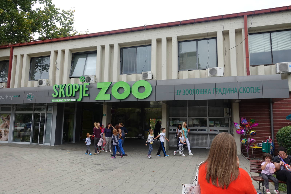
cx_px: 146
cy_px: 97
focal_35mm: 24
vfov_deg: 53.1
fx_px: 194
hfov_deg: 73.7
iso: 125
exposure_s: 1/125
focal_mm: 8.8
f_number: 5.6
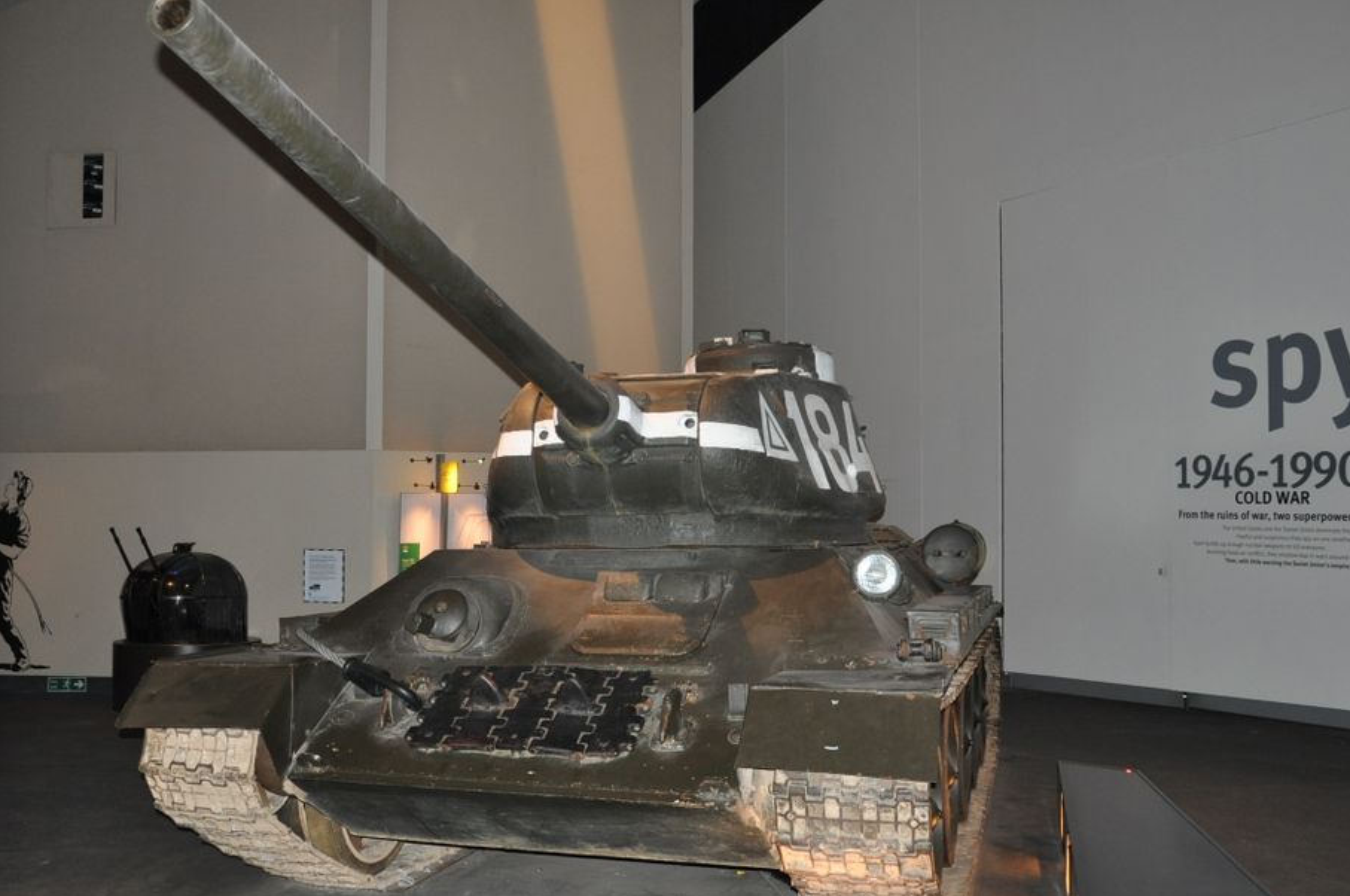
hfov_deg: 53.7
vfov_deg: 37.2
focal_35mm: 36
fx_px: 1332
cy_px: 457
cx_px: 615
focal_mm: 21
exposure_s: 1/60
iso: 800
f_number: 3.8
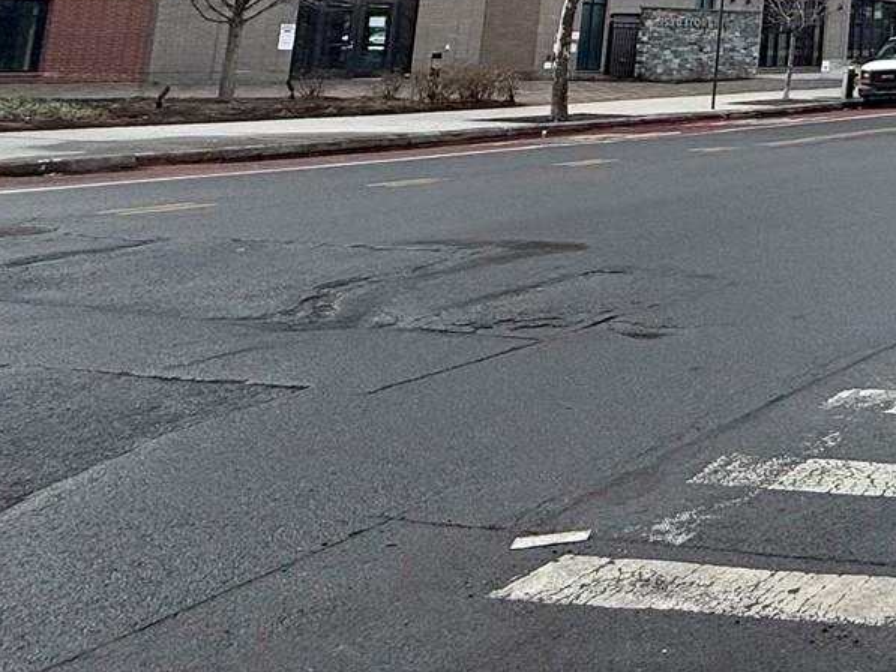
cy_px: -117
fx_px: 1243
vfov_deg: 27.0
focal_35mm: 48
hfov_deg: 26.3
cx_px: 1403
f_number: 2.2
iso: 50
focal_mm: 2.22
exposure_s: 1/1167
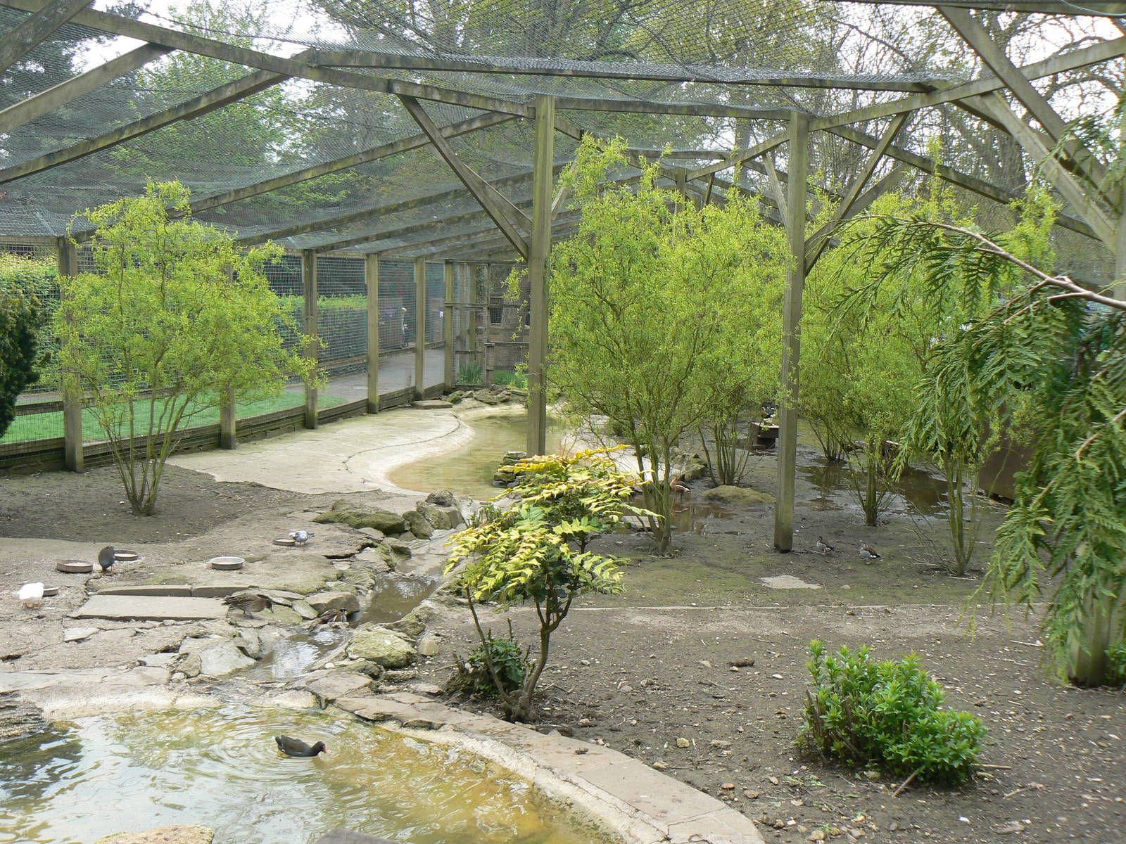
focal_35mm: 36
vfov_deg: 39.7
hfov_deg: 51.4
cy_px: 422
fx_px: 1171
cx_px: 563
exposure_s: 1/125
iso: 80
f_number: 5
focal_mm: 6
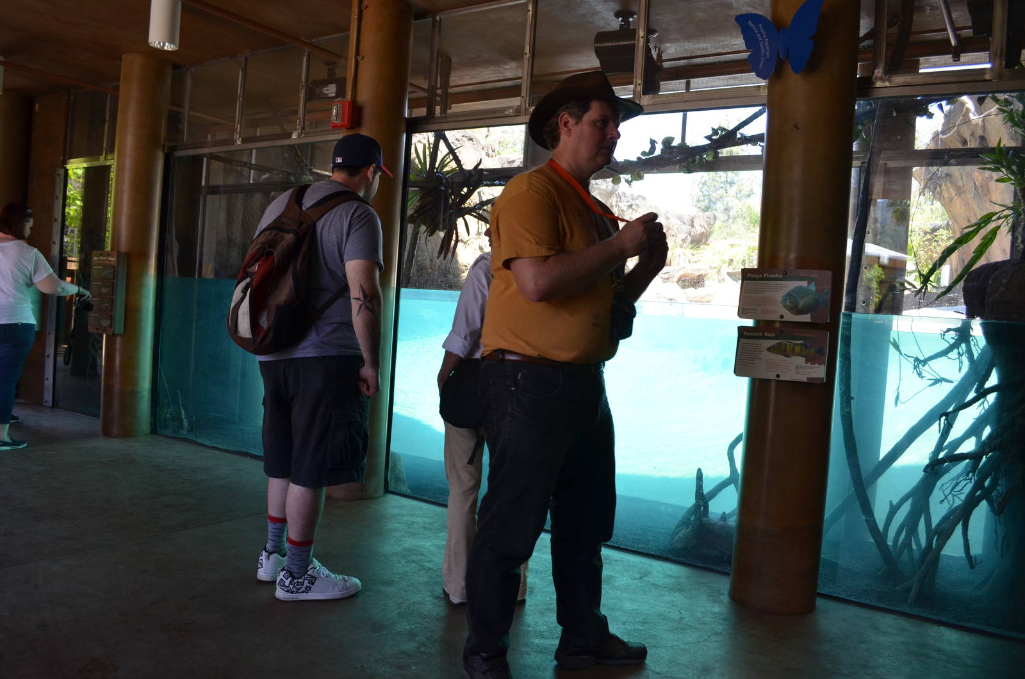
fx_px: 767
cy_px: 340
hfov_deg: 67.5
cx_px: 512
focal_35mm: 27
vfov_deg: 47.7
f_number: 5.6
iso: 400
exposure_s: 1/125
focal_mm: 18
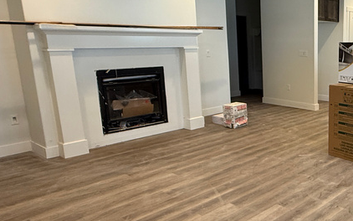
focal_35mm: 36
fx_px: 346
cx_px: 333
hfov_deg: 47.2
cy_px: 110
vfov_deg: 35.4
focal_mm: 2.22
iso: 250
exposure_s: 1/120
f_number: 2.2
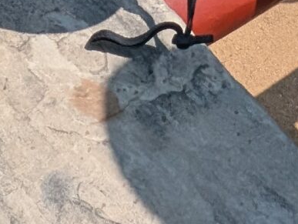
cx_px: 110
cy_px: -500
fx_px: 741
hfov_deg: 22.7
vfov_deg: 10.3
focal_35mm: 86
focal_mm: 1.95
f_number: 2.2
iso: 49
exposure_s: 1/1842
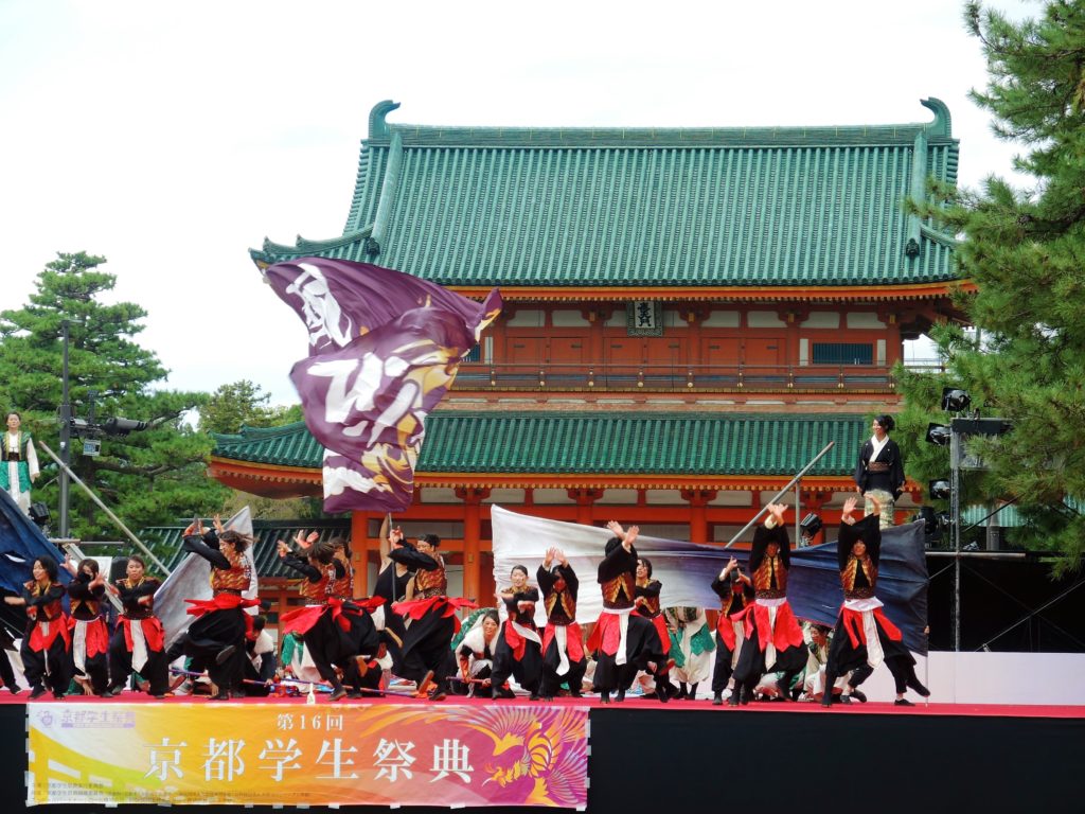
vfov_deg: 12.7
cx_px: 542
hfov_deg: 16.8
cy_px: 407
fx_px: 3667
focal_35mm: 117
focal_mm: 25
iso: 90
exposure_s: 1/250
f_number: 3.5
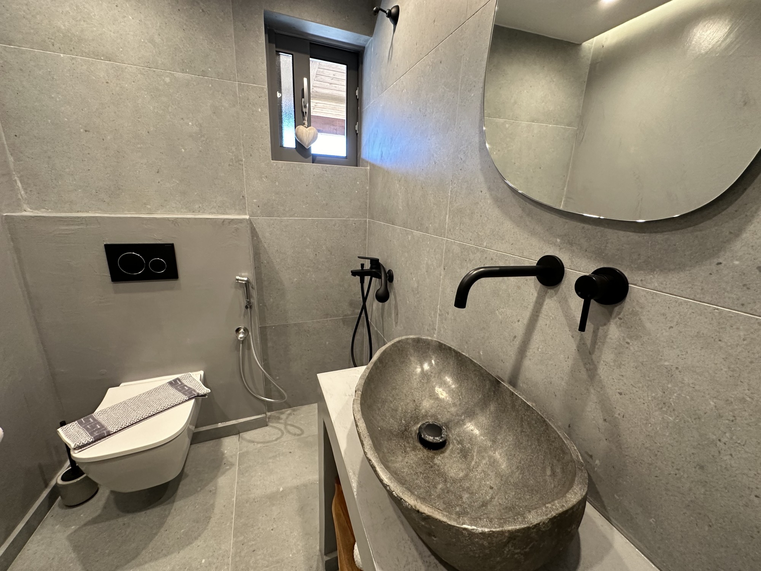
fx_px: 308
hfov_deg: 102.1
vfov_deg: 85.7
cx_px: 380
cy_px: 286
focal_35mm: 14
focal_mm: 2.22
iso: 320
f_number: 2.2
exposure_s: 1/100
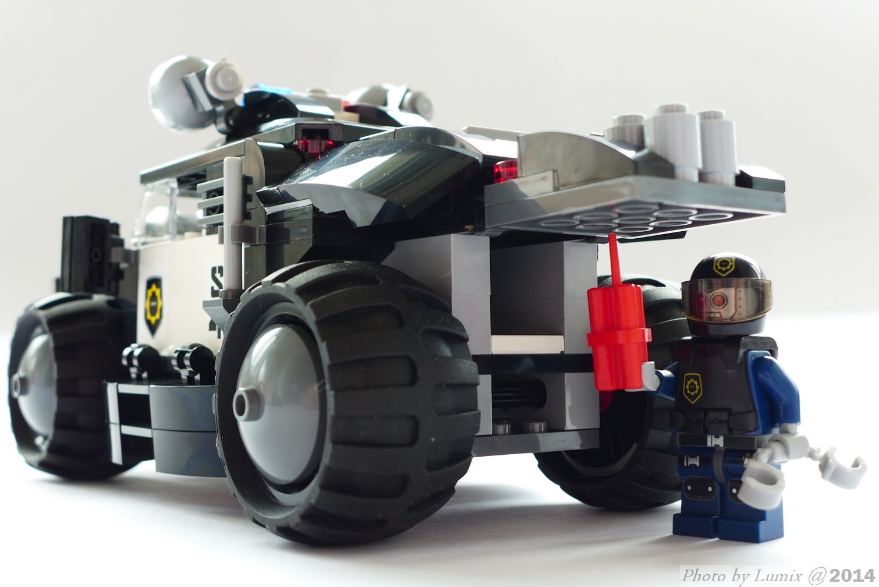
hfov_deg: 39.6
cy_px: 294
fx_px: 1221
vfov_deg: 27.0
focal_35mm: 50
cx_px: 440
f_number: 3.2
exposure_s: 1/13
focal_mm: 9.8
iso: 100
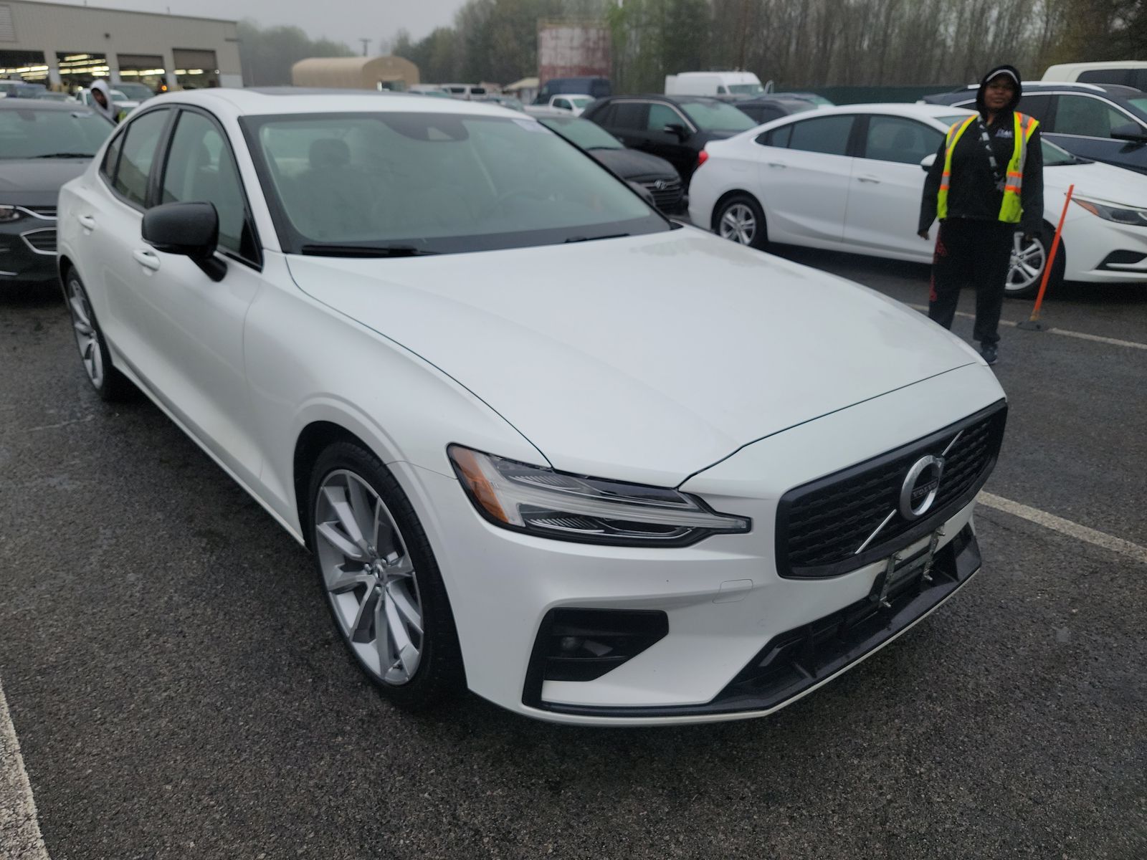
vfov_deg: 56.8
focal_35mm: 24
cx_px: 574
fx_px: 795
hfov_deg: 71.6
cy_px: 430
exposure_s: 1/265
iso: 50
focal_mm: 6.7
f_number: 1.8
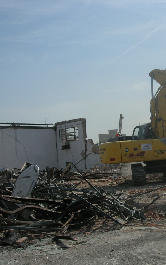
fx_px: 391
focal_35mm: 54
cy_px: 132
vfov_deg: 37.5
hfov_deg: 22.9
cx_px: 171
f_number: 4.8
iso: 64
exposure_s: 1/947
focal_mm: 7.8
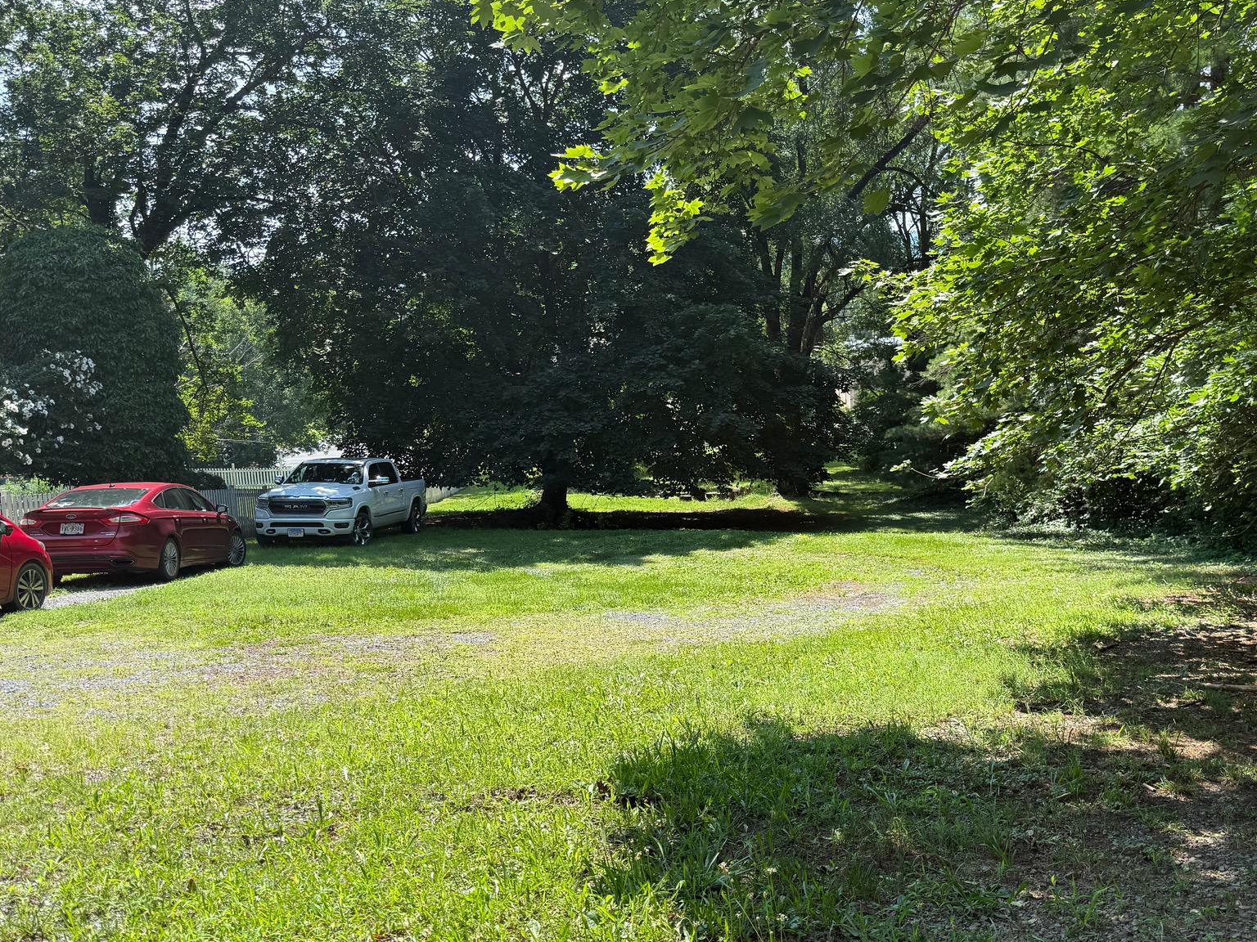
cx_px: 786
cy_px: 503
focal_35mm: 32
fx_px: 1162
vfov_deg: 44.1
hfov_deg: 56.1
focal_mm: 6.76
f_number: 1.78
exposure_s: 1/1314
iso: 80
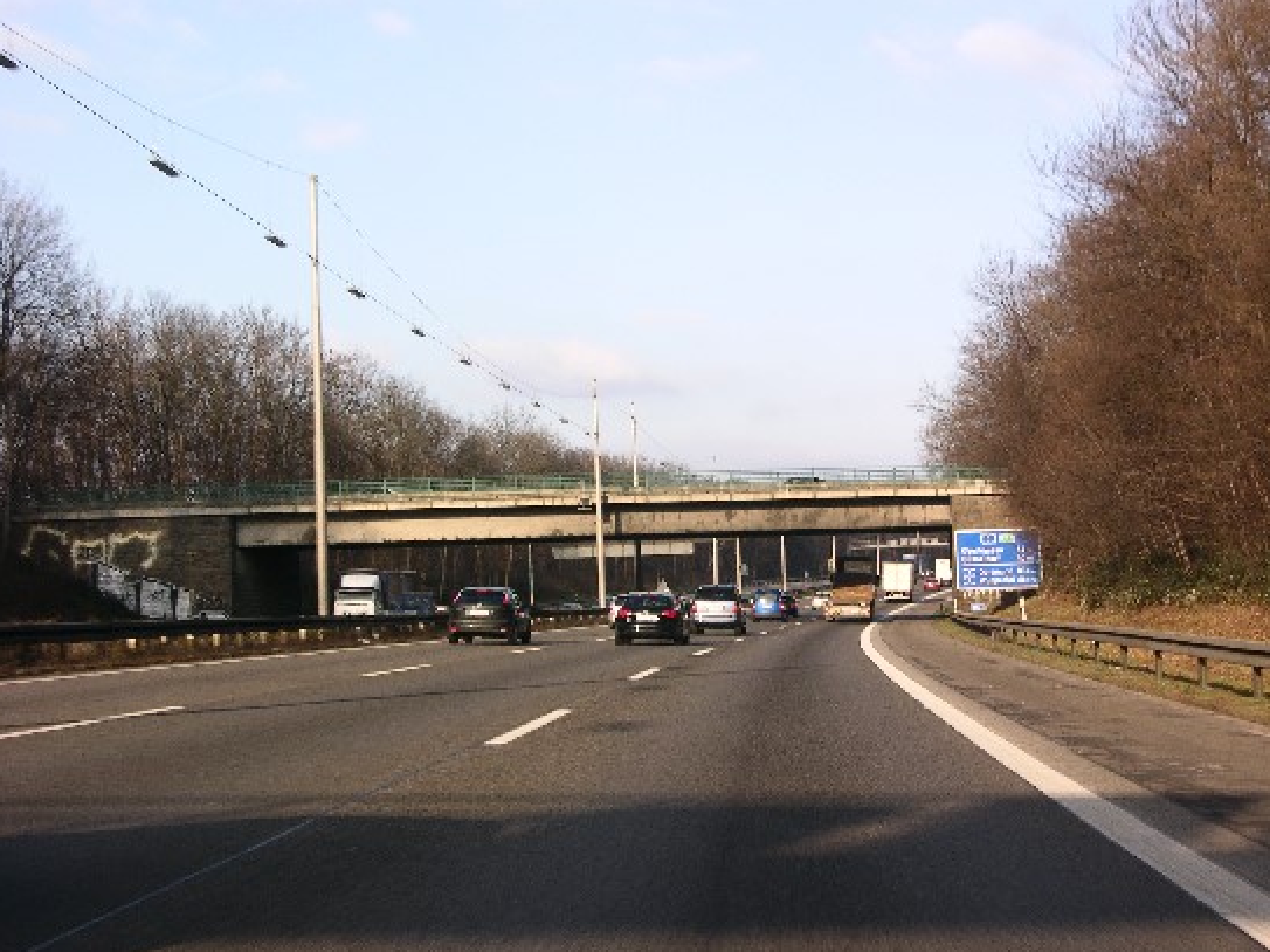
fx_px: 2458
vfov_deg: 21.9
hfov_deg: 29.0
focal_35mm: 67
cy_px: 501
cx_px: 665
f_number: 5.7
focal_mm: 15.7
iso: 50
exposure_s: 1/98.7
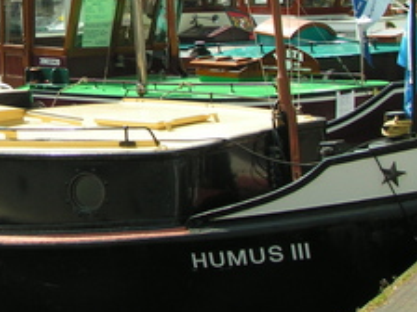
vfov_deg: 17.4
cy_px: 57
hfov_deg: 22.5
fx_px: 1012
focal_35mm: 84
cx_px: 18
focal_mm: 5.8
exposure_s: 1/250
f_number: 5.6
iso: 50
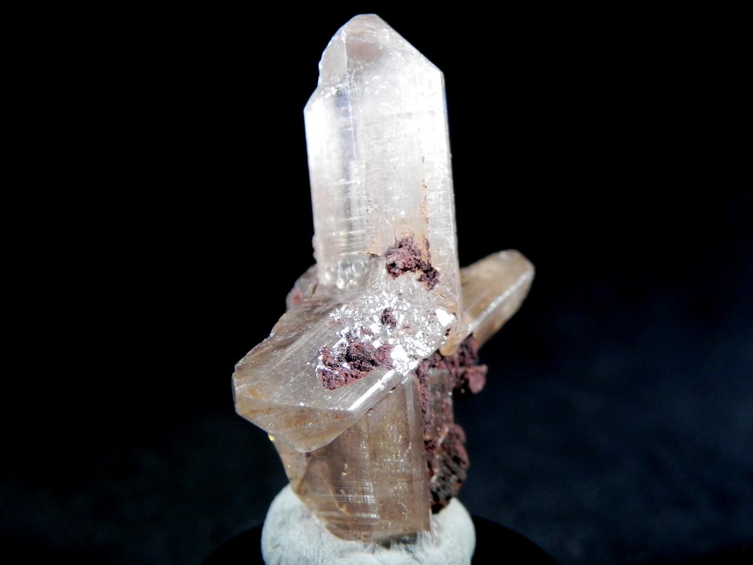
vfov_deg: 19.6
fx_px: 1632
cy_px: 282
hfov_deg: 26.0
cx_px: 376
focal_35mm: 75
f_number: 4
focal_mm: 13.4
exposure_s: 1/62.5
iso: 160
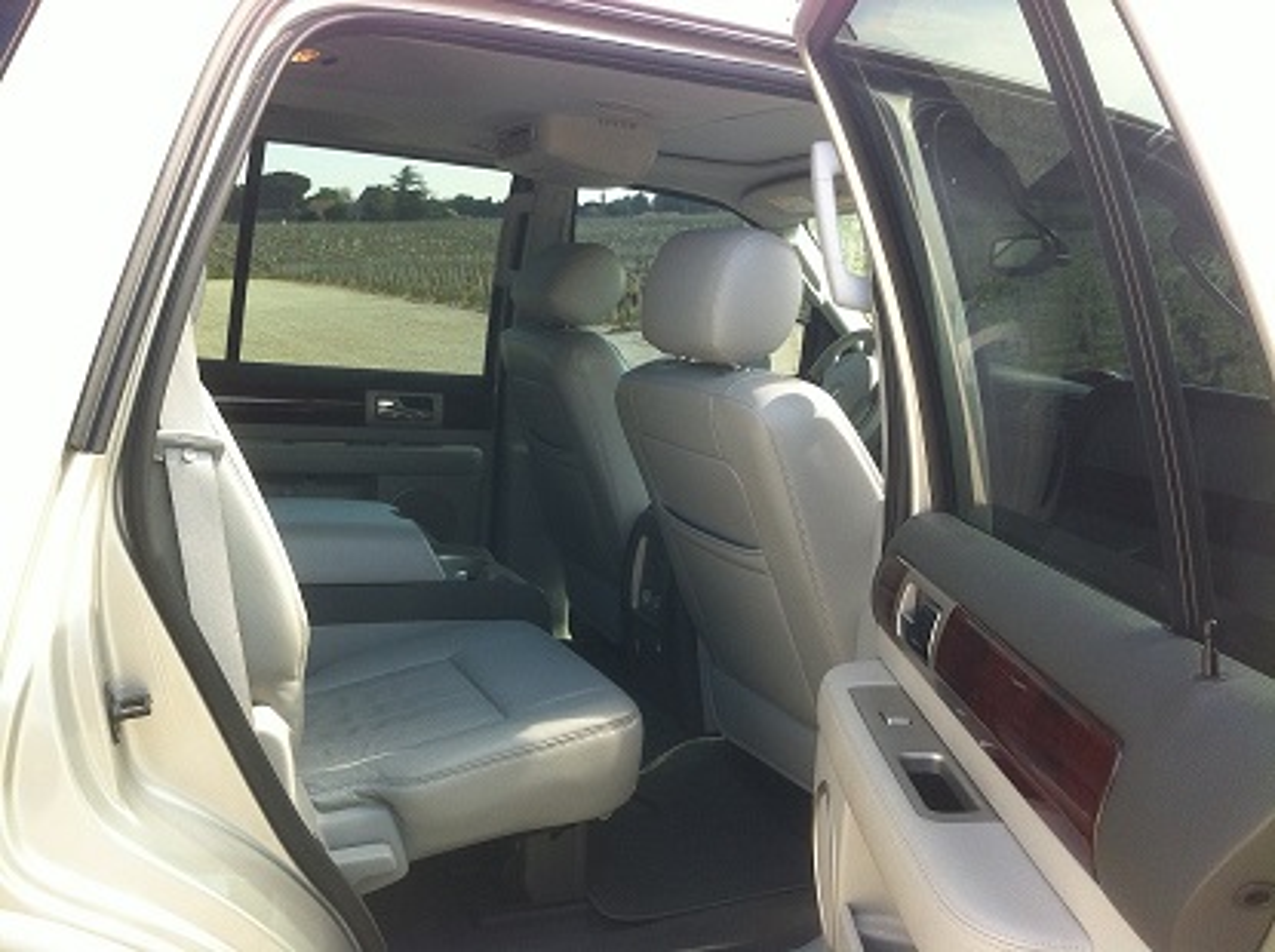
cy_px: 476
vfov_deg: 40.6
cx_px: 638
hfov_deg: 52.7
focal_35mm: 35
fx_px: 1287
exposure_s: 1/155
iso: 80
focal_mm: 3.85
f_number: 2.8
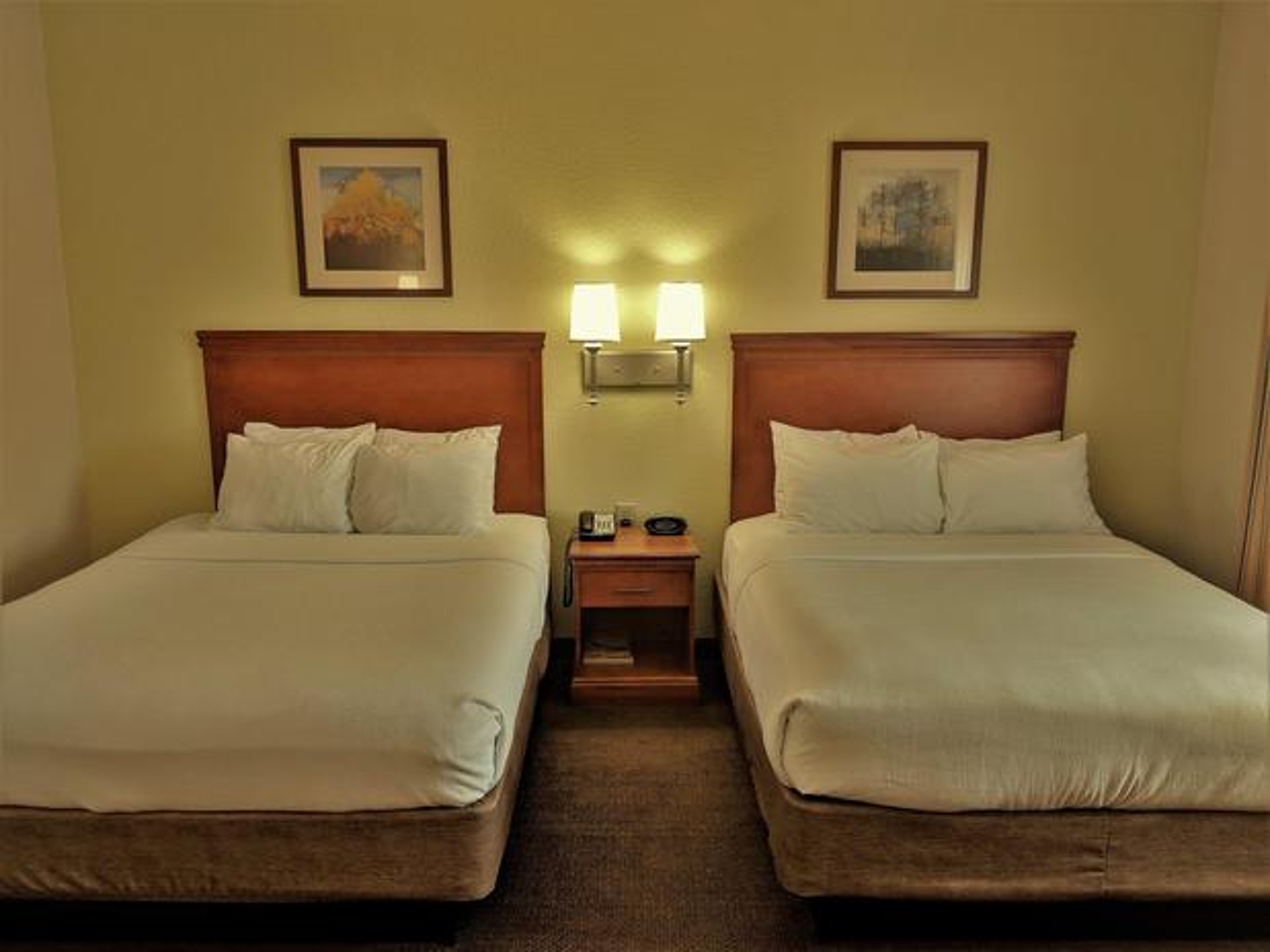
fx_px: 990
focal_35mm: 27
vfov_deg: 51.3
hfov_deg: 65.3
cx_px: 635
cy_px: 476
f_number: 1.8
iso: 55
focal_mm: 4.44
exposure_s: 1/125
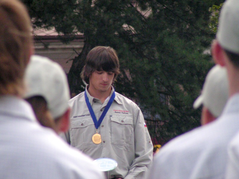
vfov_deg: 3.9
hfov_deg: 5.2
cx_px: 120
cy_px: 90
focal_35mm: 380
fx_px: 2624
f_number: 3.5
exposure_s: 1/400
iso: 200
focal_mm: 58
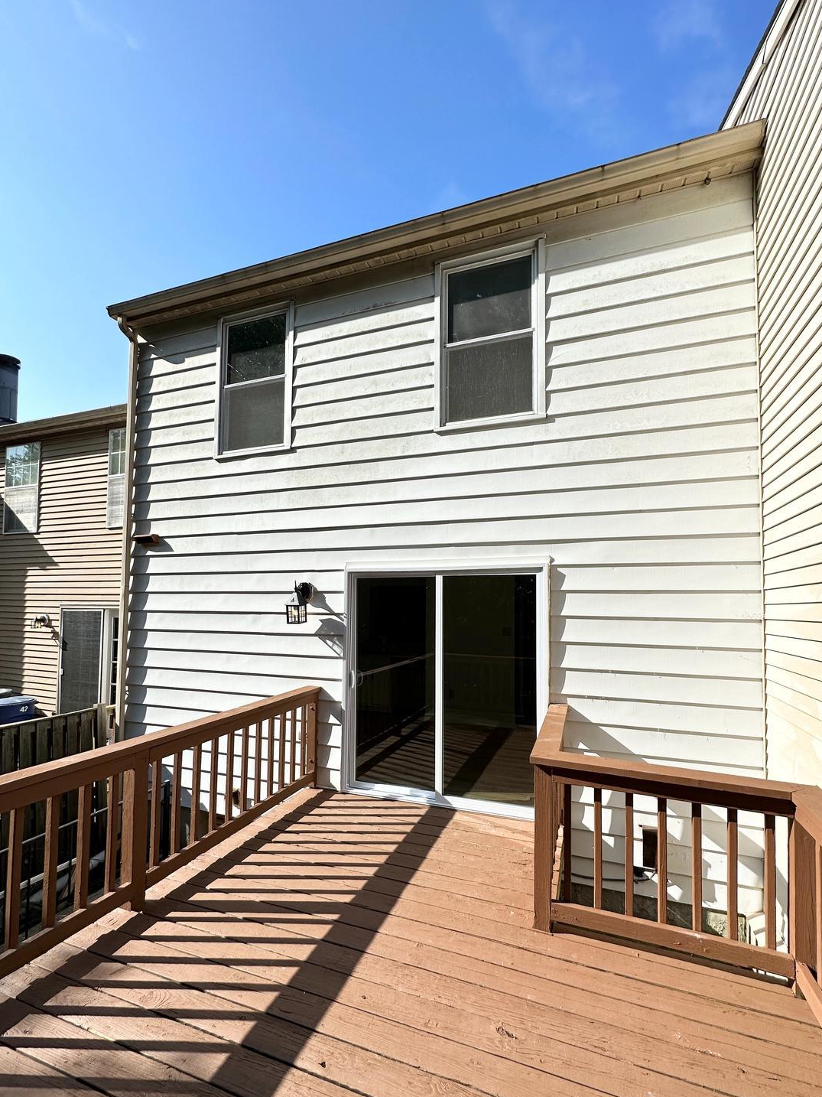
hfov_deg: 81.7
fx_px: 475
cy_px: 587
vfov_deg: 98.0
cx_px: 430
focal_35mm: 15
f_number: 2.2
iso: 40
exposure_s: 1/2132
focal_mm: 2.22
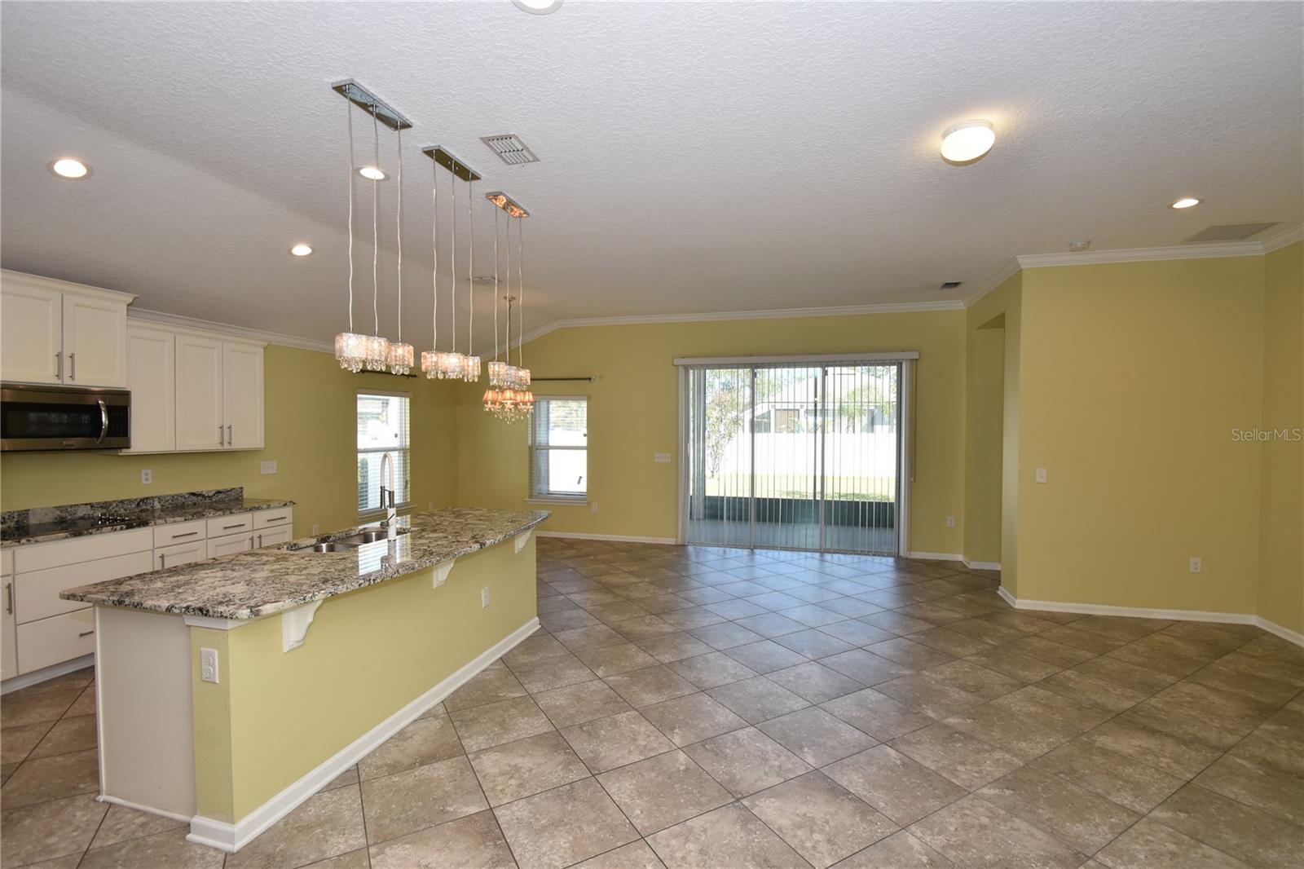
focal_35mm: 15
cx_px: 652
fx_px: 543
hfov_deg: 100.4
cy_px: 434
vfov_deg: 77.3
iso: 200
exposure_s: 1/80
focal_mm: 10
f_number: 4.5
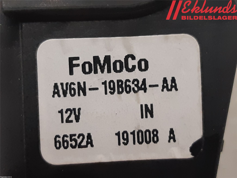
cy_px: 89
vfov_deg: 53.1
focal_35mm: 26
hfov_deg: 67.3
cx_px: 118
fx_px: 178
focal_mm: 3.93
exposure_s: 1/50
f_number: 1.7
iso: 160
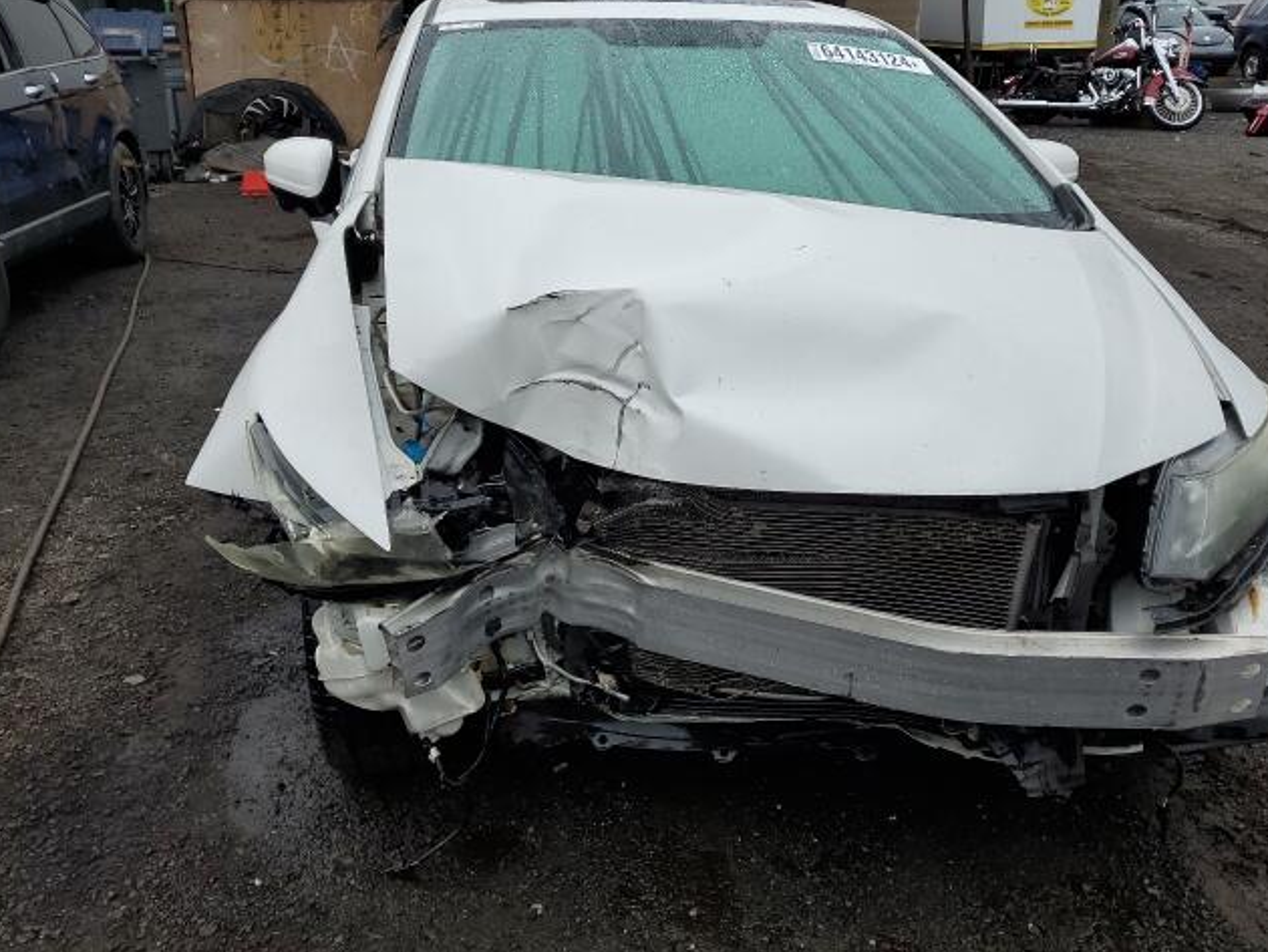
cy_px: 463
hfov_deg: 55.2
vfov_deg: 43.0
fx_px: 1209
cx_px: 719
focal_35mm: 33
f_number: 1.5
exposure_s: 1/1000
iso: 50
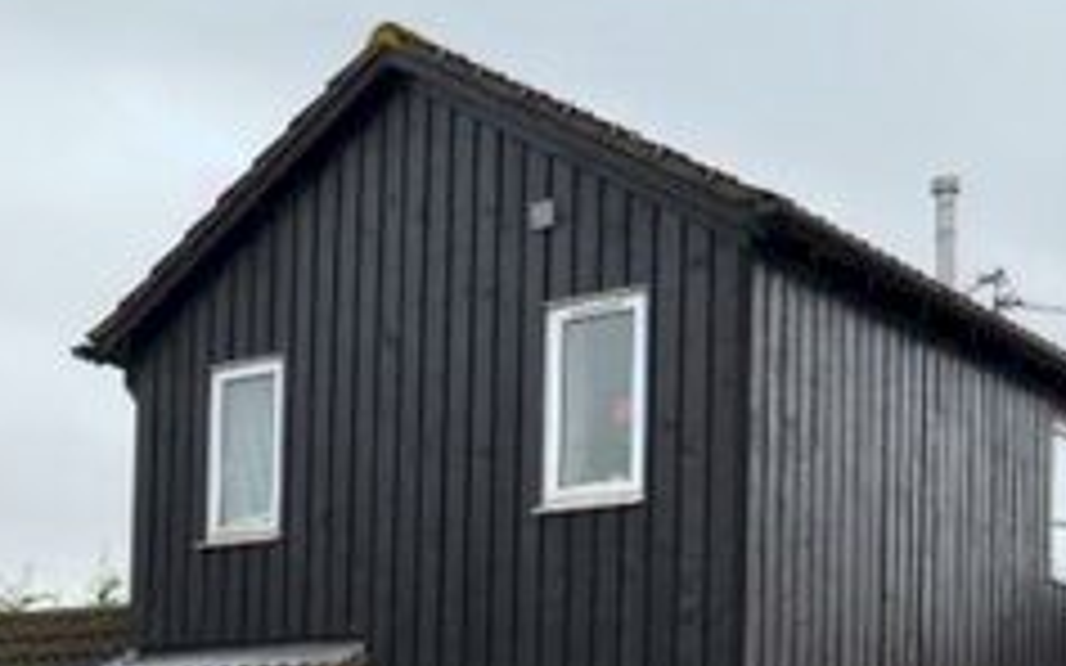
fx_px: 1830
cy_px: 770
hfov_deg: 32.4
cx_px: 441
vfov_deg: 19.6
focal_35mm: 63
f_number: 4
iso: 200
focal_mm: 14
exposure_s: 1/160
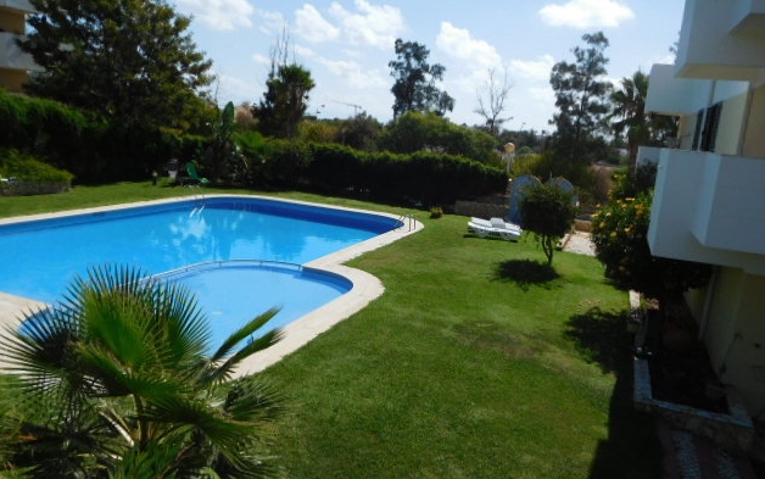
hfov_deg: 68.4
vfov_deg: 46.1
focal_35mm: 27
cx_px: 387
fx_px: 563
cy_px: 243
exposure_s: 1/640
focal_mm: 4.5
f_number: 6.8
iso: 125
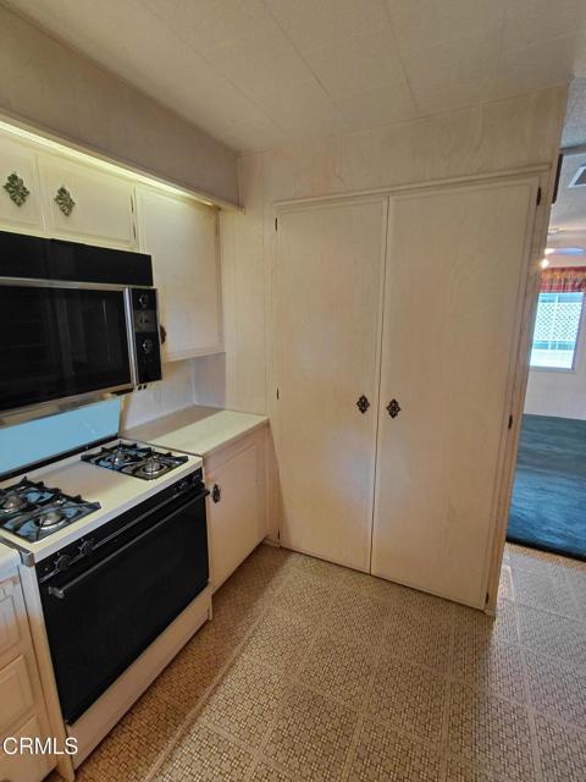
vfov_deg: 94.5
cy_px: 391
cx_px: 293
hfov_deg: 78.1
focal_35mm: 16
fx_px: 361
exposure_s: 1/30
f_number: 2.2
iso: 200
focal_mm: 1.64
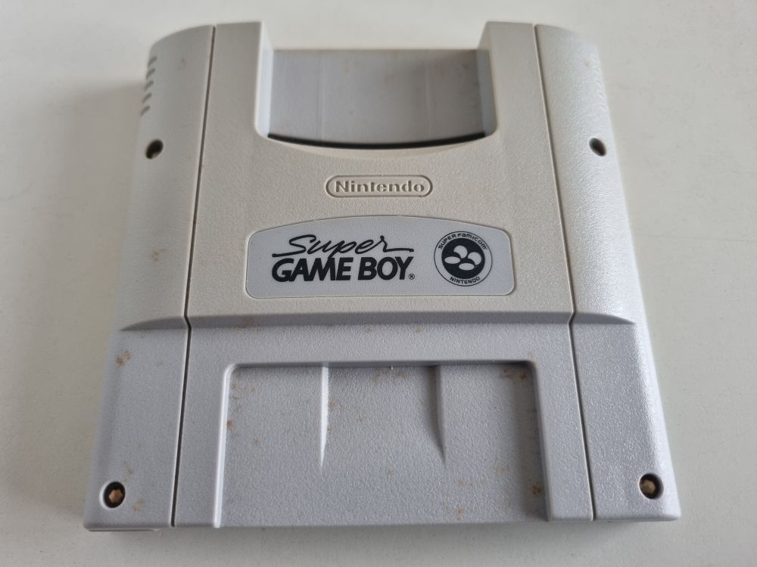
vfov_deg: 53.1
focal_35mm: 26
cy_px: 284
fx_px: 569
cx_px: 378
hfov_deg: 67.3
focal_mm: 5.4
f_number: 1.8
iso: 160
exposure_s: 1/50
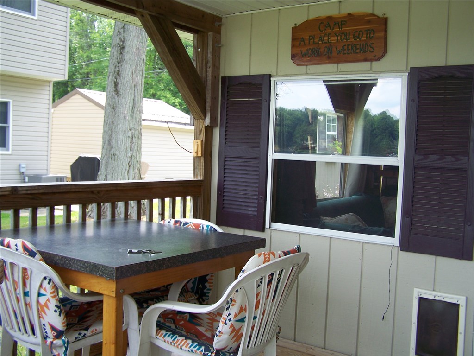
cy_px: 178
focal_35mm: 38
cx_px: 237
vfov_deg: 37.7
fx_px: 520
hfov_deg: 49.0
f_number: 2.8
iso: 64
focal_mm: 6.3
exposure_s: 1/80
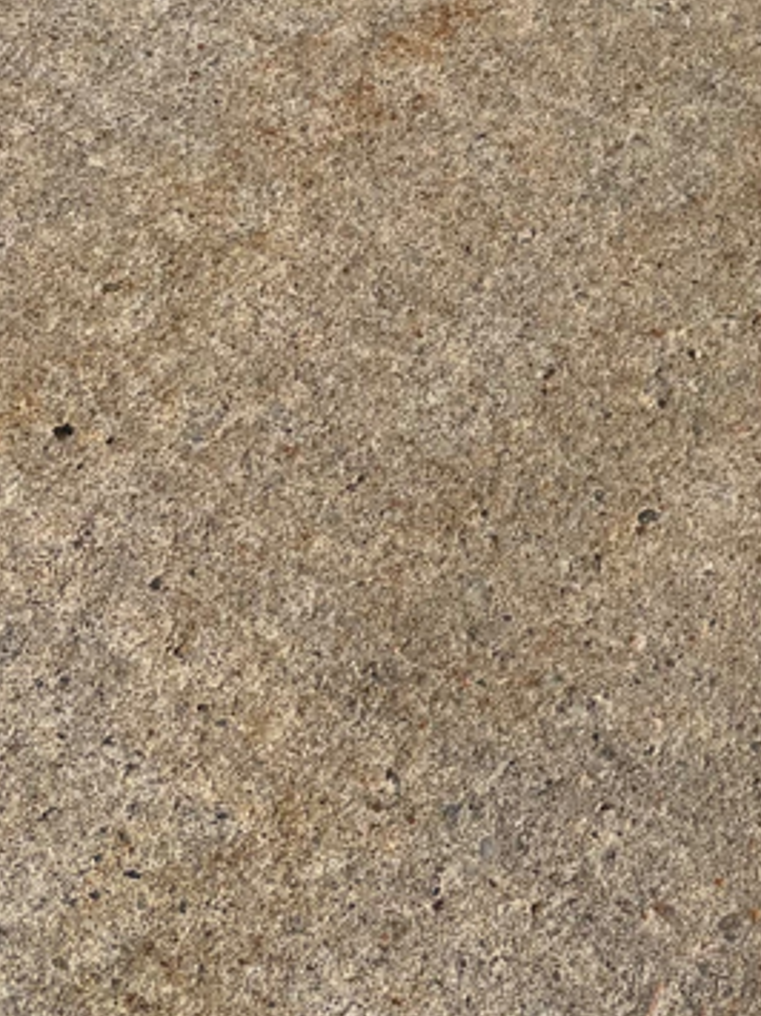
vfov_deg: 21.2
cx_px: 1170
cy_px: -80
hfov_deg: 15.4
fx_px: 2581
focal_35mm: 88
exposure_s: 1/5814
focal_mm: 5.96
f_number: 1.6
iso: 50
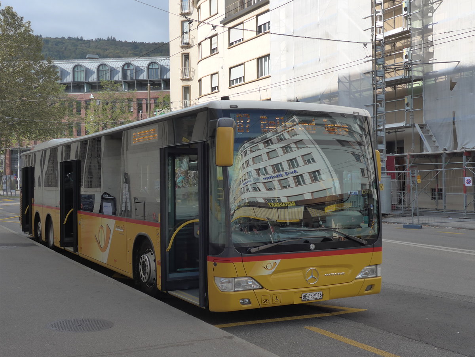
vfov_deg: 31.5
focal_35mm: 46
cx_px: 238
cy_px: 178
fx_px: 631
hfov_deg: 41.2
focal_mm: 9.5
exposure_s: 1/800
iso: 160
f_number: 3.5
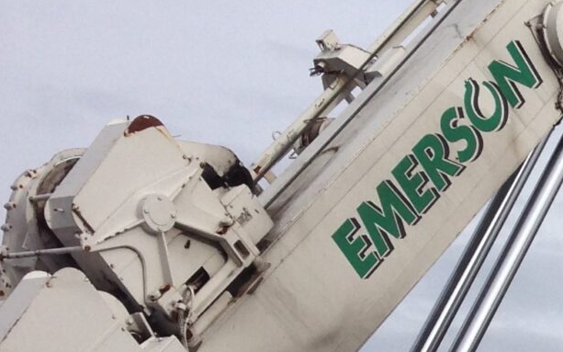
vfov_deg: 8.8
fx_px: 2240
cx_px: 1109
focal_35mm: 146
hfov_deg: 12.6
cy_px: 519
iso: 50
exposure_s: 1/1261
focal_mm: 4.13
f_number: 2.4
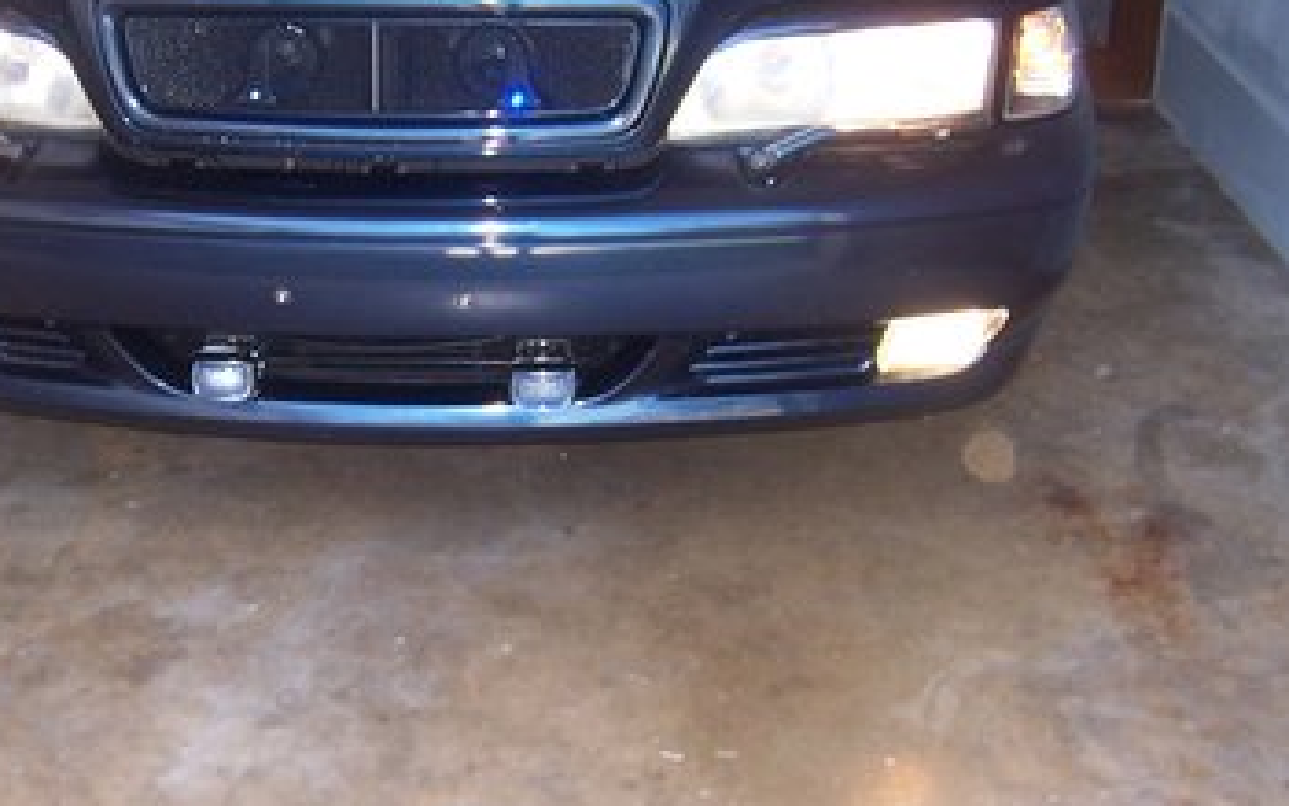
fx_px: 2108
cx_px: 350
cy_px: 368
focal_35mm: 60
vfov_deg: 21.7
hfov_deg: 33.4
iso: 80
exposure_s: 1/60
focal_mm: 5.5
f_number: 2.8
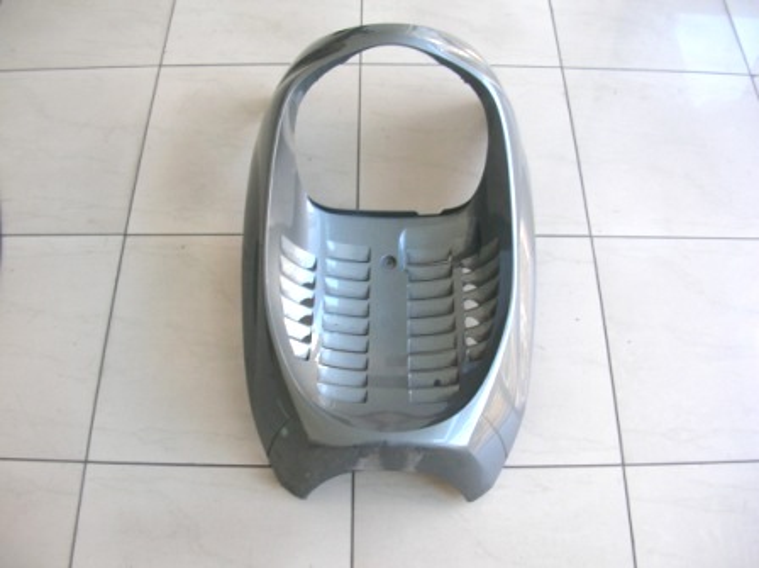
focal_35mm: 35
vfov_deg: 40.6
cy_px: 284
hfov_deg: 52.7
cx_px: 380
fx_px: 767
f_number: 2.8
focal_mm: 5.8
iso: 50
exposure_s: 1/41.1
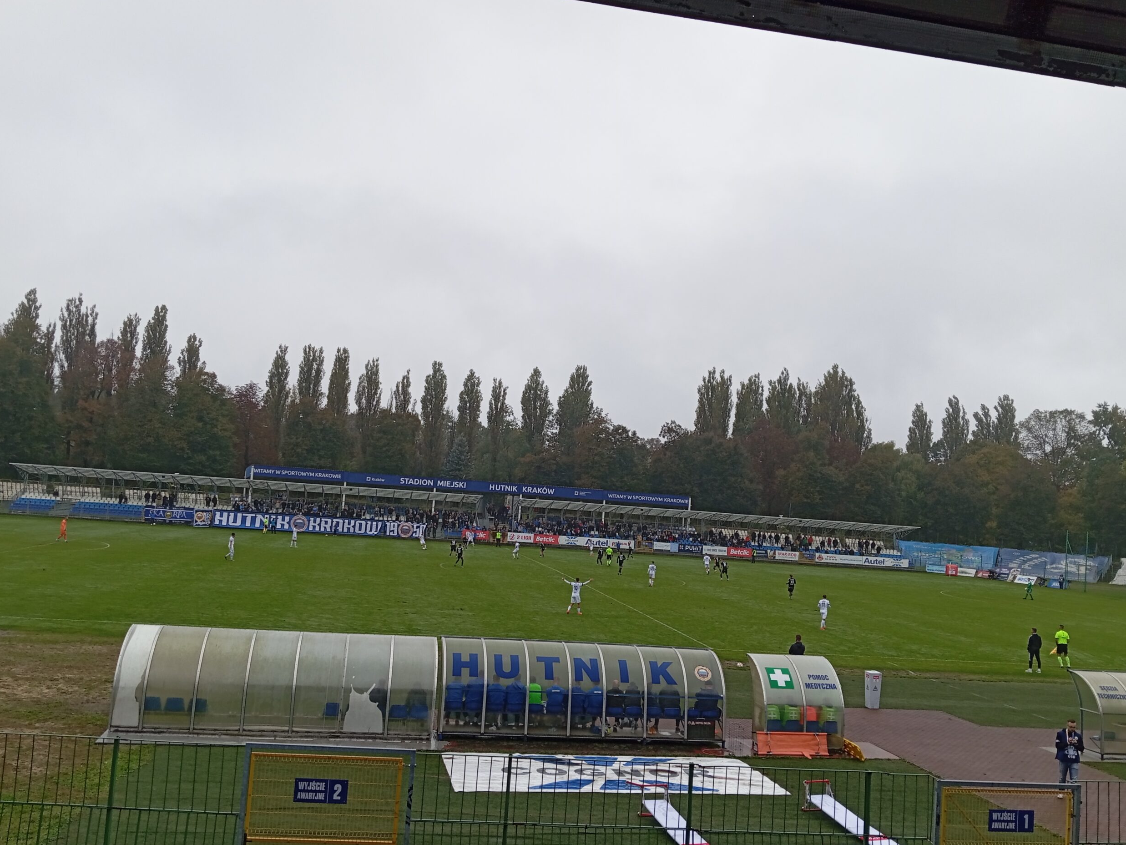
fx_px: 943
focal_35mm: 29
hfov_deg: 61.7
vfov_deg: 48.2
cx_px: 558
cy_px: 437
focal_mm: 4.25
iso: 51
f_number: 1.8
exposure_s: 1/200
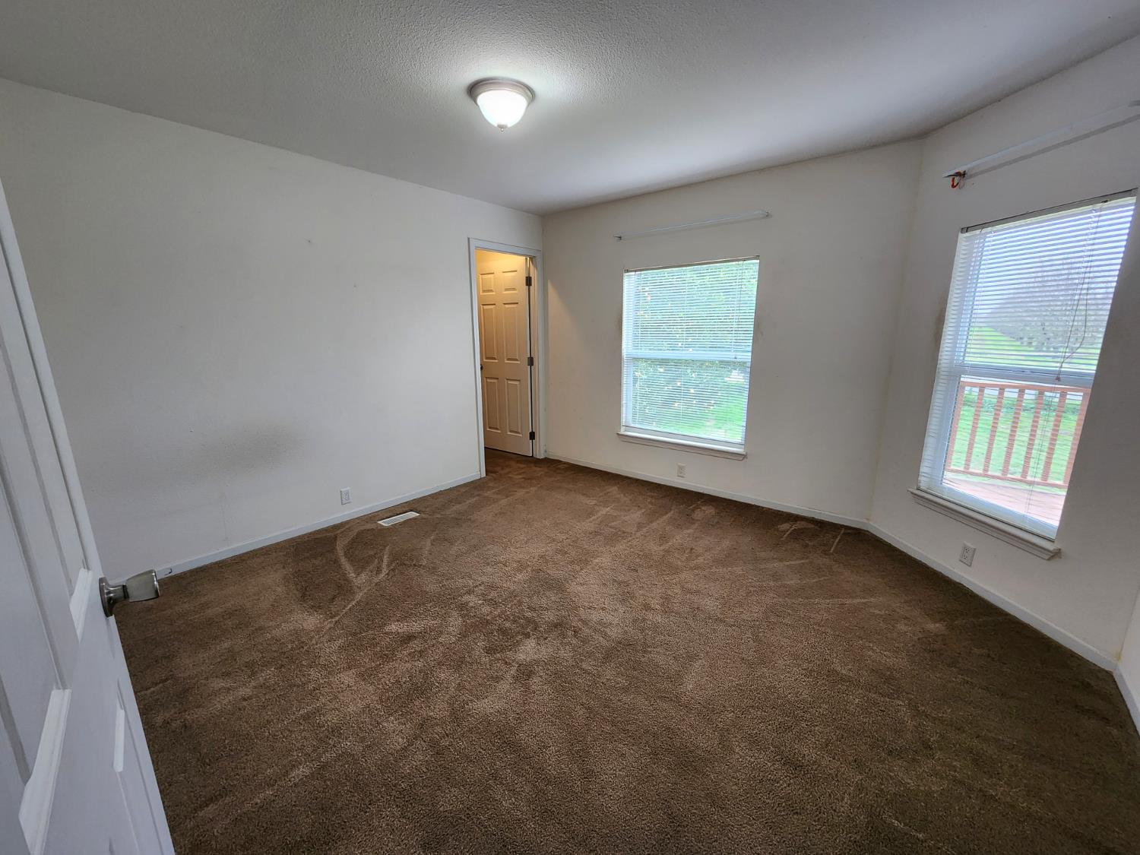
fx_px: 428
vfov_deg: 89.9
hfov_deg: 106.2
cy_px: 428
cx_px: 570
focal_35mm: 13
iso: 250
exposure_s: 1/60.2
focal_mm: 2.2
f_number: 2.2
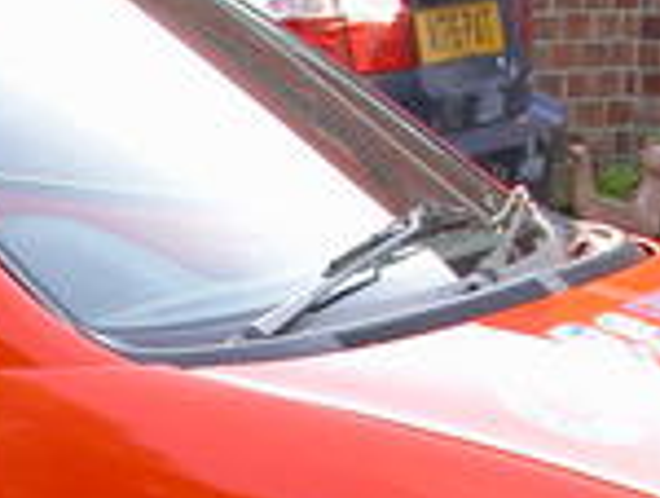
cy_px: 692
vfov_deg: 7.5
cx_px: -66
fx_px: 3743
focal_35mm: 196
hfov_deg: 10.0
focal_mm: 11.6
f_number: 3.3
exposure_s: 1/84.6
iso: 100
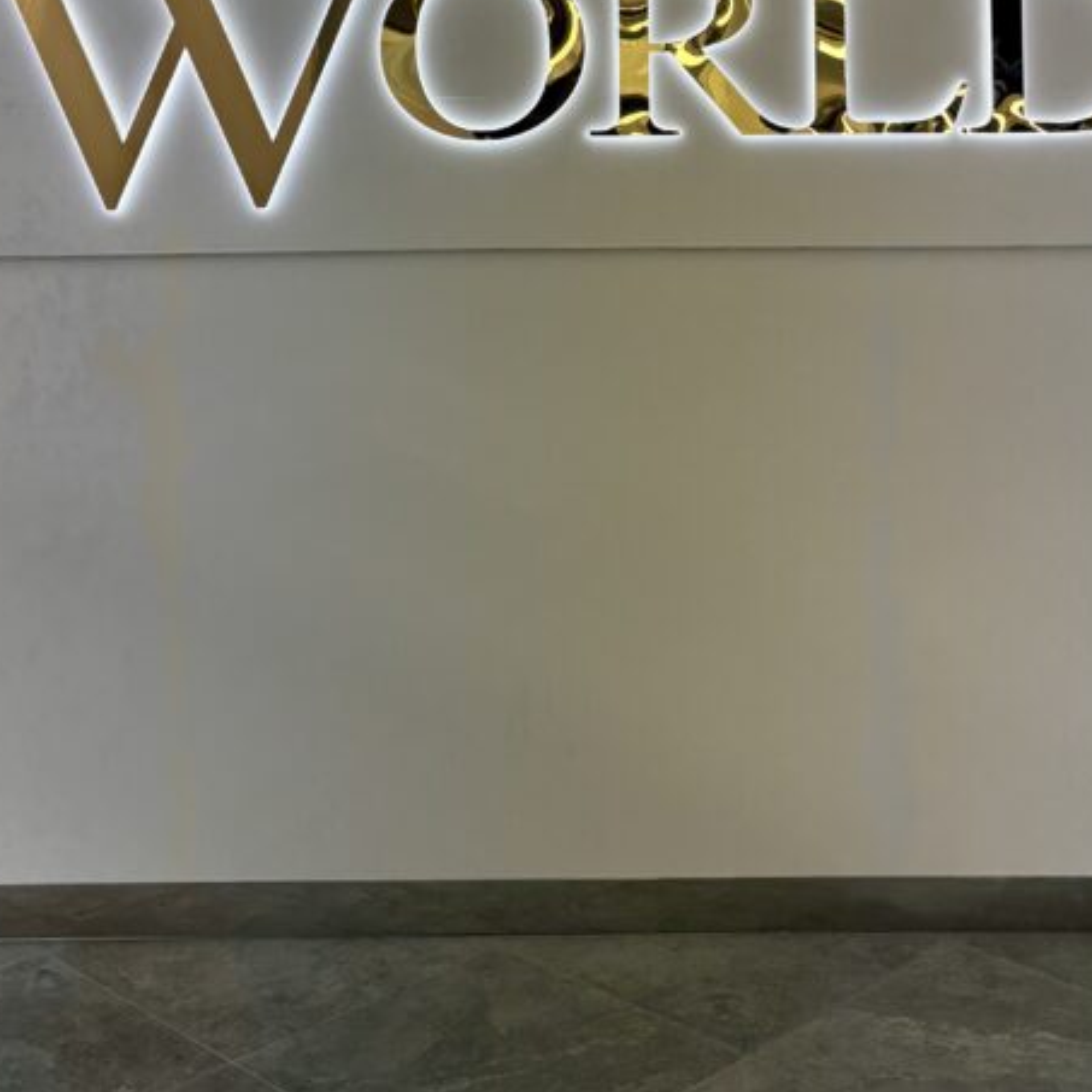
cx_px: 542
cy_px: 58
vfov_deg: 30.9
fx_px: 1856
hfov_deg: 32.8
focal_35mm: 52
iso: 80
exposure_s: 1/120
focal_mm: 5.96
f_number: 1.6
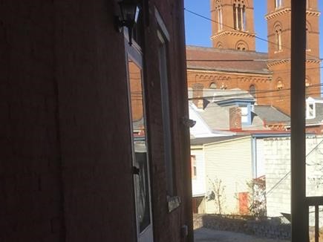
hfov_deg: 32.1
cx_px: 291
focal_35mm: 57
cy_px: 199
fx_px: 532
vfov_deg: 25.1
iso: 25
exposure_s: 1/679
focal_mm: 3.3
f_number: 2.4
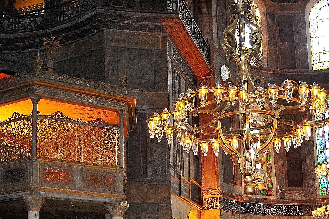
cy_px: 210
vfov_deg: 23.3
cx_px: 124
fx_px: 511
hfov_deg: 35.5
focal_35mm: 56
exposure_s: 1/15
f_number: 3.5
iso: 400
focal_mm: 18
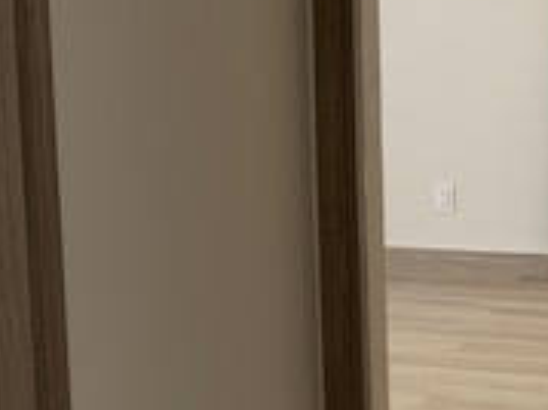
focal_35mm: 93
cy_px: 147
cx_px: 171
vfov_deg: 15.8
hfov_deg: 21.0
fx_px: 1471
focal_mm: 4.25
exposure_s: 1/121
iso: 50
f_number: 1.8
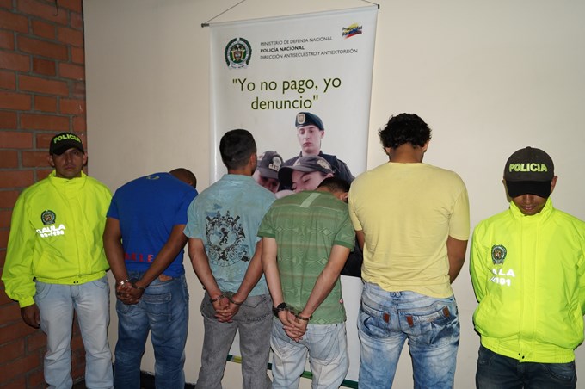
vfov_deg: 43.5
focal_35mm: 30
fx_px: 487
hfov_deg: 62.0
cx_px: 292
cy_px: 194
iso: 500
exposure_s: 1/60
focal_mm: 20
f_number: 4
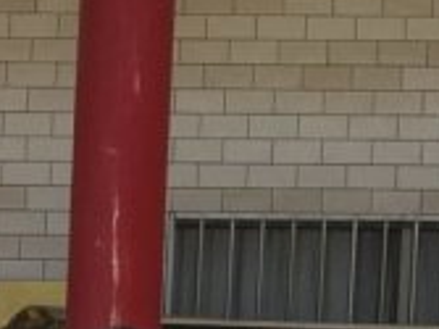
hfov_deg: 11.8
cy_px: 650
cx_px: -467
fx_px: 1876
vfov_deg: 9.4
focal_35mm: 148
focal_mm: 4.15
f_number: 2.2
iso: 25
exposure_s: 1/2198
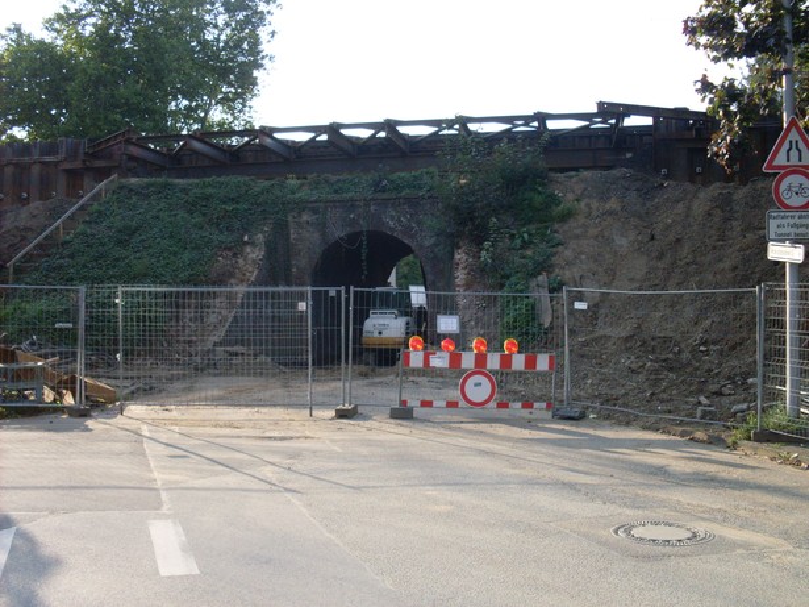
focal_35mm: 38
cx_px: 404
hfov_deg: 49.0
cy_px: 304
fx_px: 888
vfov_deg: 37.7
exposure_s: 1/500
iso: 80
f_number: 2.8
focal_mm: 6.3
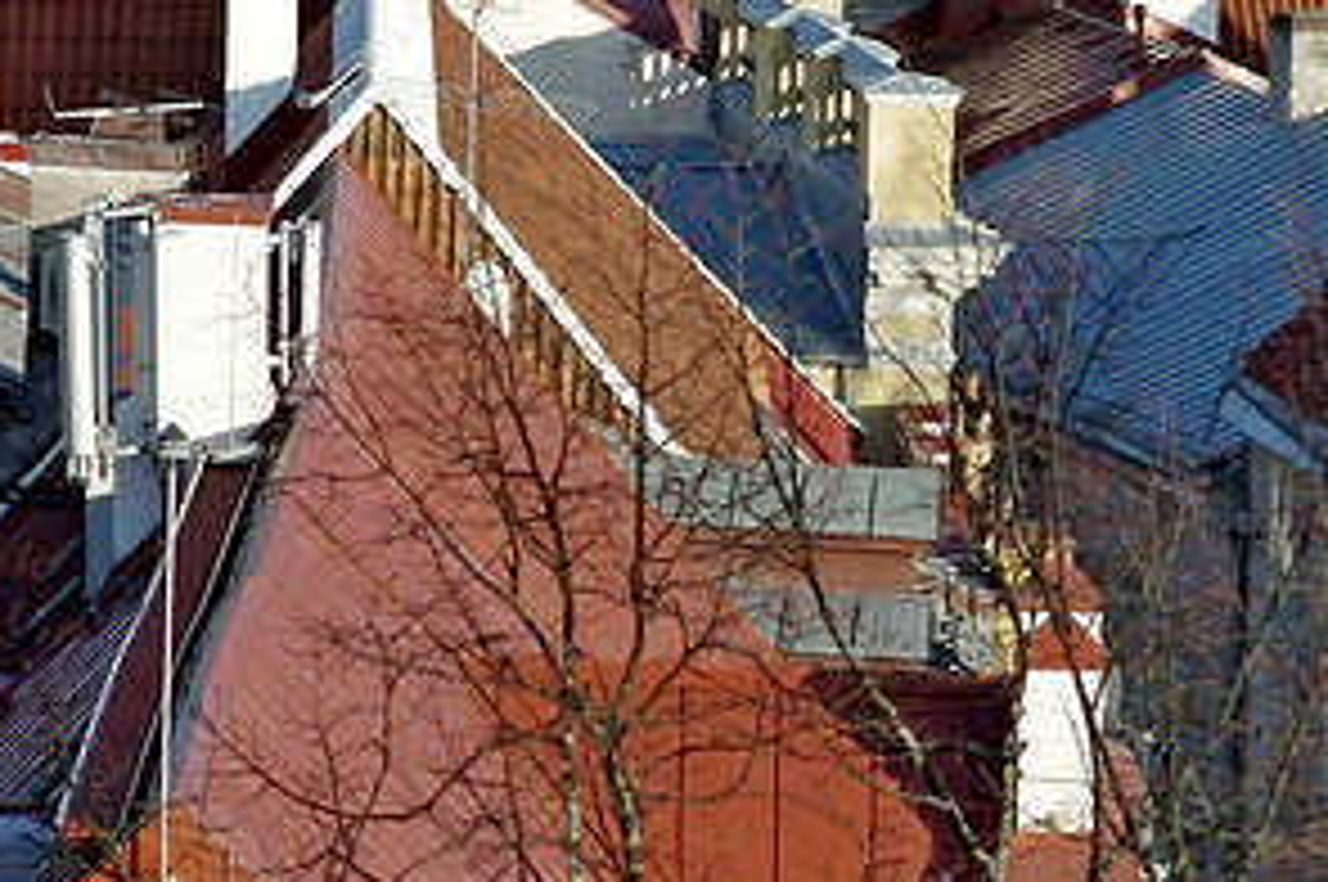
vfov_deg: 3.0
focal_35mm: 456
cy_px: 364
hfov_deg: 4.5
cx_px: 536
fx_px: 16802
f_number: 6.3
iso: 200
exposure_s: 1/400
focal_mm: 70
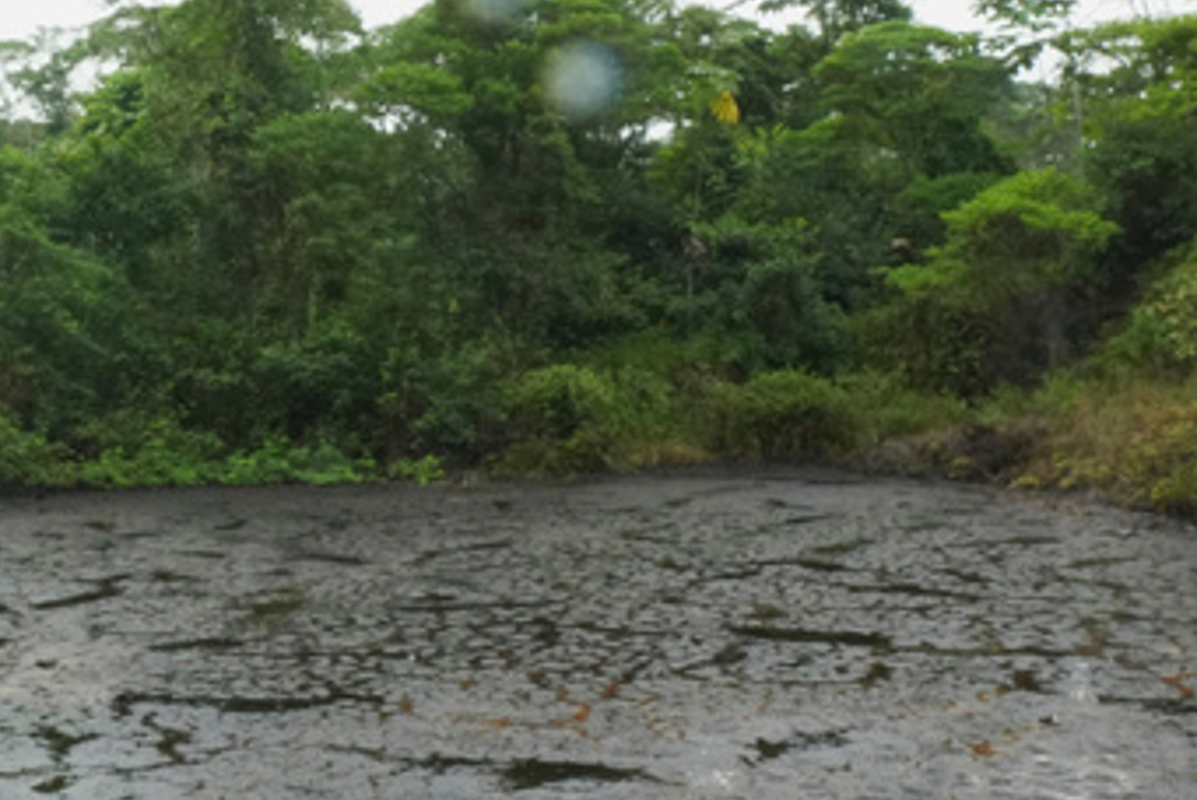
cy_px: 240
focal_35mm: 48
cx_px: 4
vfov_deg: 27.9
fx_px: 1597
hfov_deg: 36.9
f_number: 18
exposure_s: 1/200
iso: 1600
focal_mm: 16
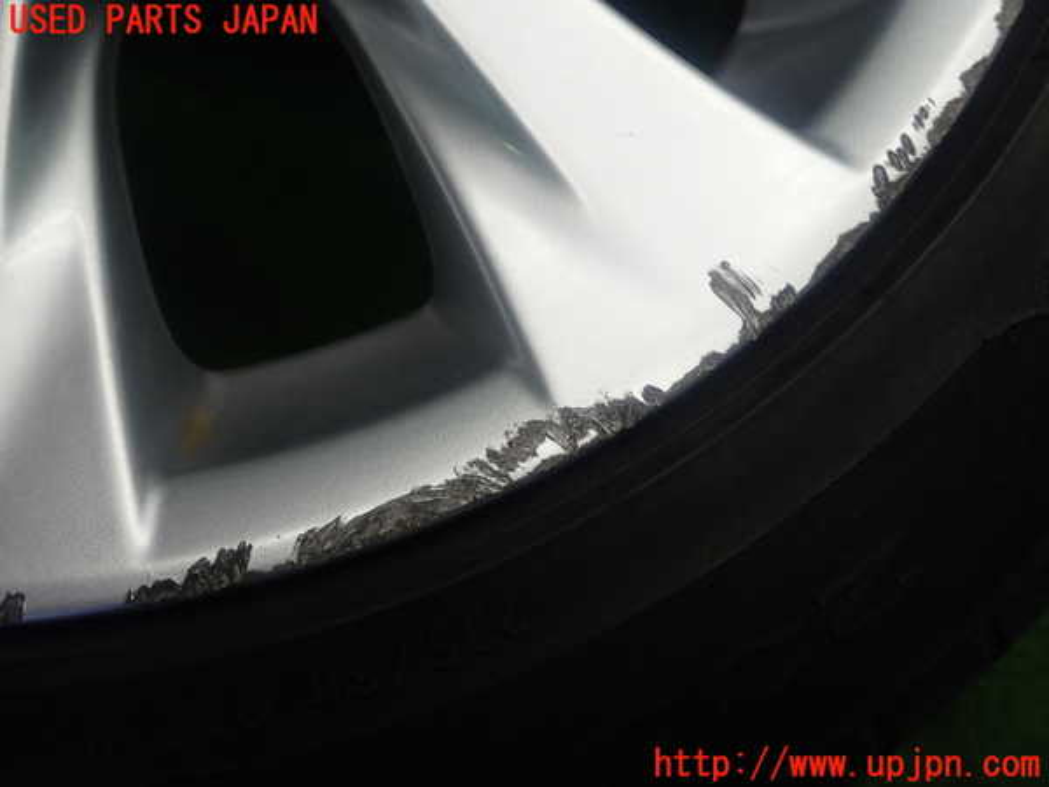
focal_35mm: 30
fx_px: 909
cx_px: 524
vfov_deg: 46.8
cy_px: 394
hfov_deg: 60.0
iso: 100
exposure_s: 1/100
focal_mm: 5.4
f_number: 2.3
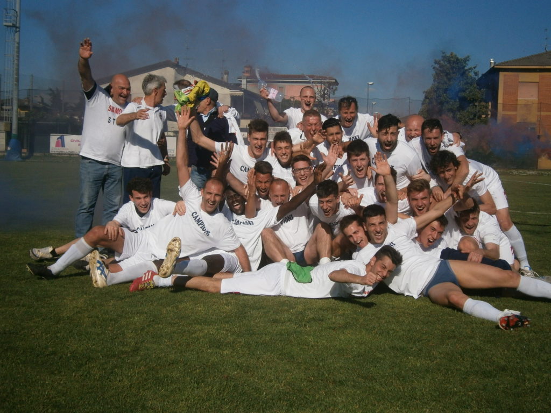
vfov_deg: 30.9
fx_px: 748
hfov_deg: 40.4
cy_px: 206
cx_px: 276
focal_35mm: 47
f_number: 9.7
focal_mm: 8.3
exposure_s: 1/500
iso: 125
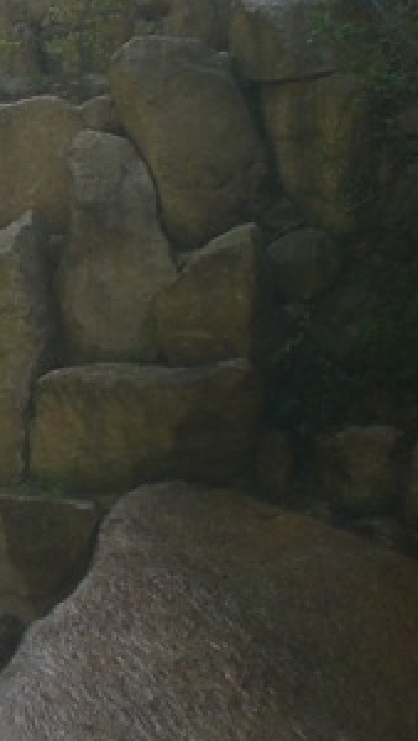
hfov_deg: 8.3
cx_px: -467
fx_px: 2716
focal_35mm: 138
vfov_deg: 15.5
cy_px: 289
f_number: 4.4
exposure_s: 1/160
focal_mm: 6.3
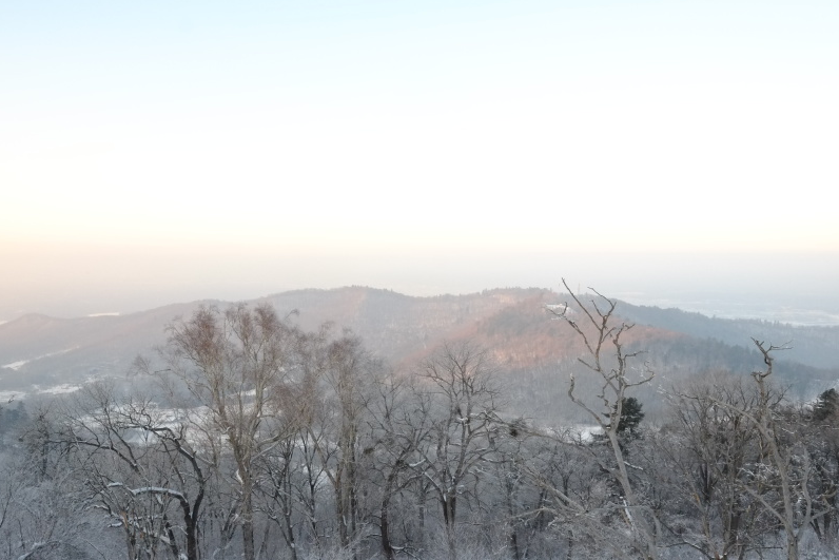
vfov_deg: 47.4
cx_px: 410
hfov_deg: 67.4
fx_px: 629
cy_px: 355
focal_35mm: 27
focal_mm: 14
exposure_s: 1/100
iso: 1600
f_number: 11
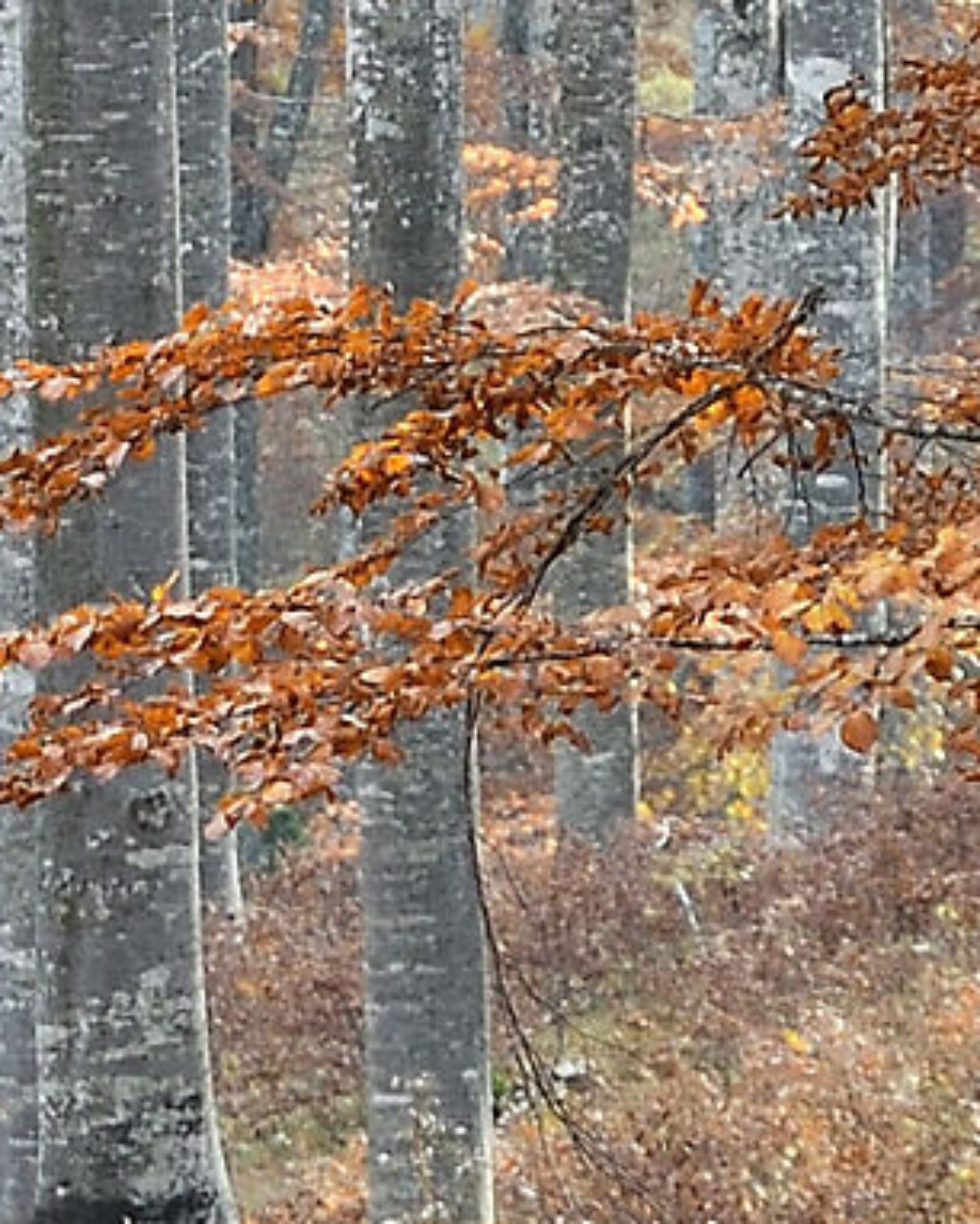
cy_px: -900
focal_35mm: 943
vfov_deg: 2.0
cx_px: -554
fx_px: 34161
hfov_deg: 1.6
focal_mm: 80
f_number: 9
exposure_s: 1/6
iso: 100
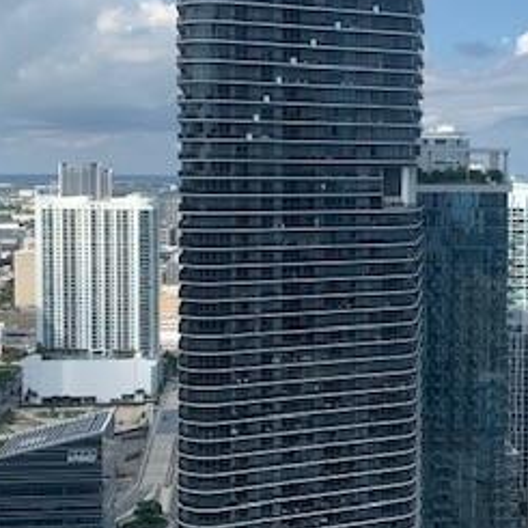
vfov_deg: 28.6
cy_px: 241
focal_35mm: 60
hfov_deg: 28.5
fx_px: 1035
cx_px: 338
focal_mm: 4.25
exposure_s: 1/2309
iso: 25
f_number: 1.8
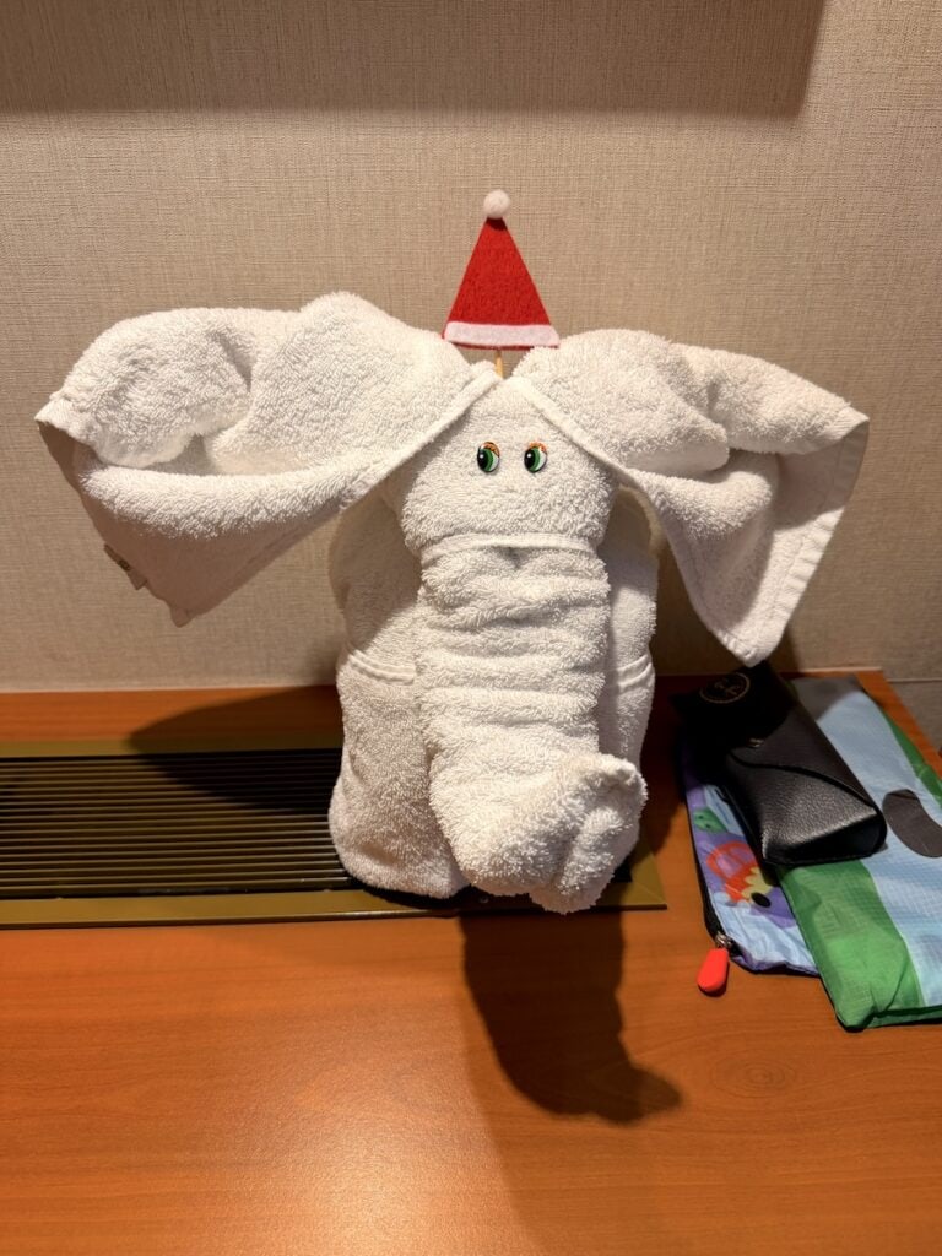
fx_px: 871
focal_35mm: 24
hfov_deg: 56.8
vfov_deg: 71.6
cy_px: 628
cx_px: 471
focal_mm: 6.76
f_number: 1.78
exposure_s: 1/50
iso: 125
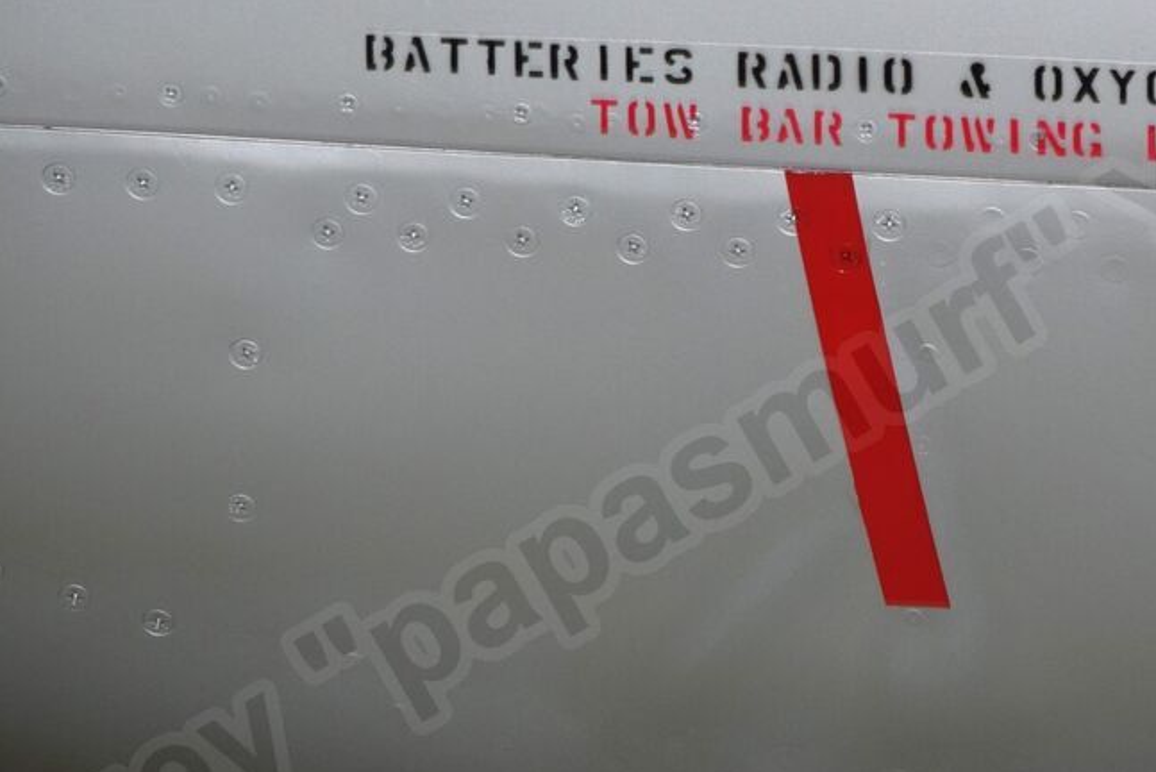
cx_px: 929
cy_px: 130
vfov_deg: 3.0
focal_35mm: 460
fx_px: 14777
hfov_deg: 4.5
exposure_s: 1/40
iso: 400
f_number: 5
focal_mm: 155
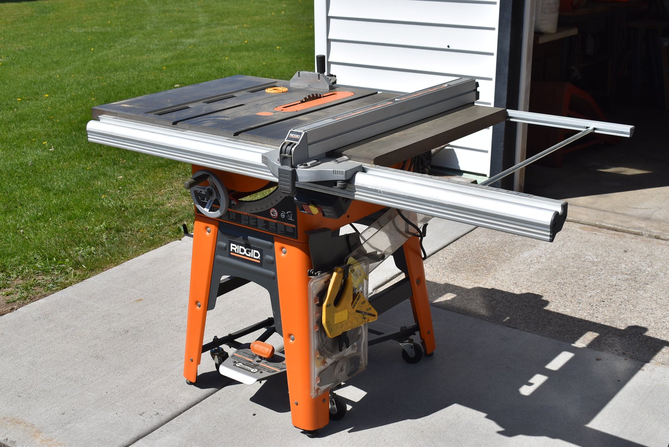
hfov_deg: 41.1
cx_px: 334
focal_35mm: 48
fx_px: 893
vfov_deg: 28.1
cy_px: 224
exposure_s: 1/320
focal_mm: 32
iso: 100
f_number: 9
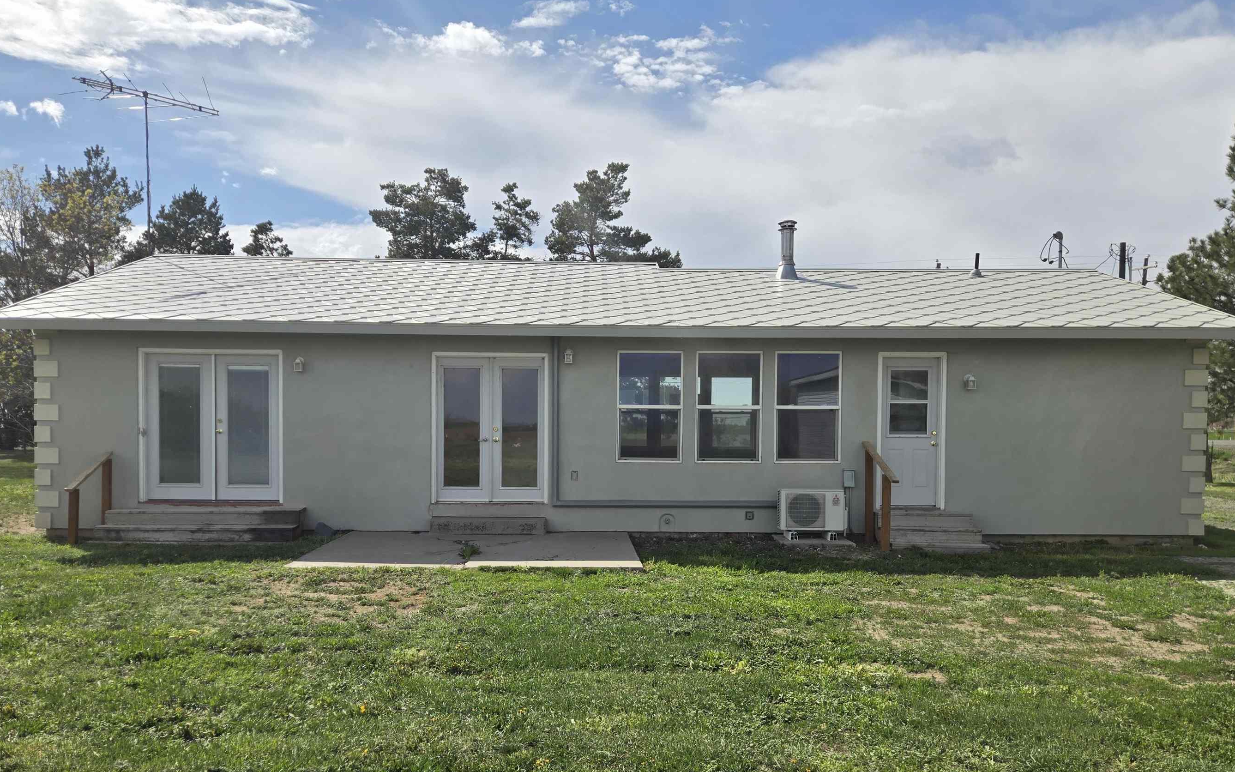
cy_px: 470
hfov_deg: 66.5
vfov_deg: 44.3
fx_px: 942
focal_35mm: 28
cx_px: 603
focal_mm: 5.4
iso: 25
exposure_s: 1/2805
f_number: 1.8
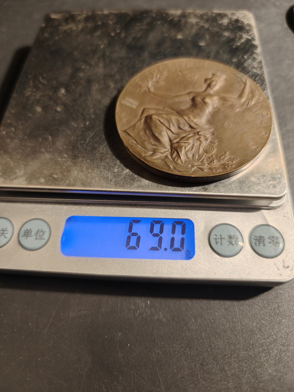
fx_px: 260
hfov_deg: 58.9
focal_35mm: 23
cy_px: 196
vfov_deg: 73.9
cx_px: 147
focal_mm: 6.06
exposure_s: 1/163
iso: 250
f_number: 1.6
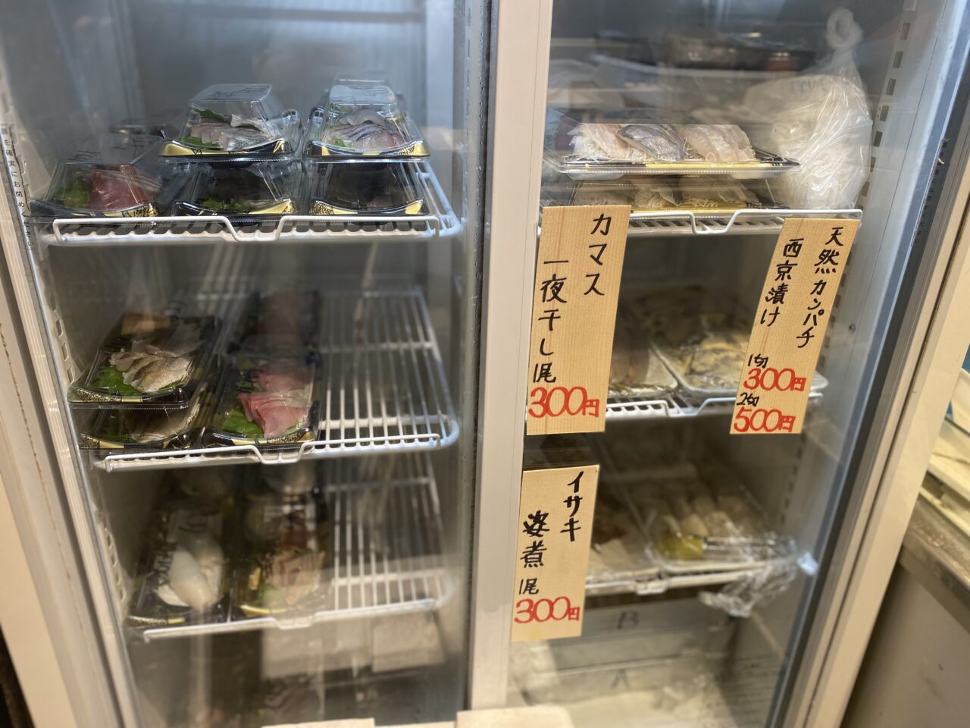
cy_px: 364
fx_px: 729
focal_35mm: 26
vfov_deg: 53.1
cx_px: 485
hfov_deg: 67.3
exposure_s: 1/50
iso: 80
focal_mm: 4.25
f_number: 1.8
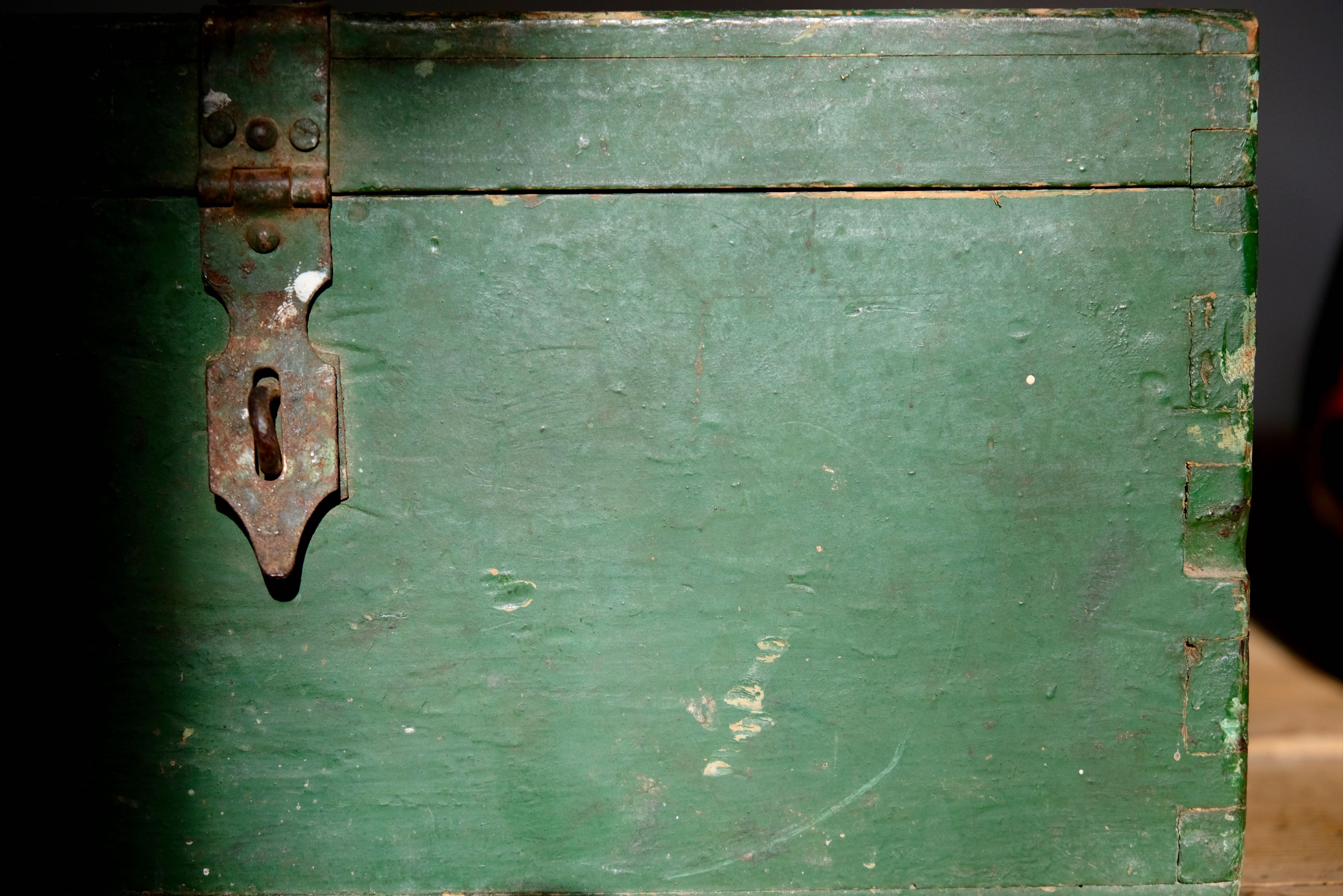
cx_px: 672
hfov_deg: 25.7
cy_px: 448
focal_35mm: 79
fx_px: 2947
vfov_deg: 17.3
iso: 400
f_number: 4
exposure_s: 1/400
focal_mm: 52.7
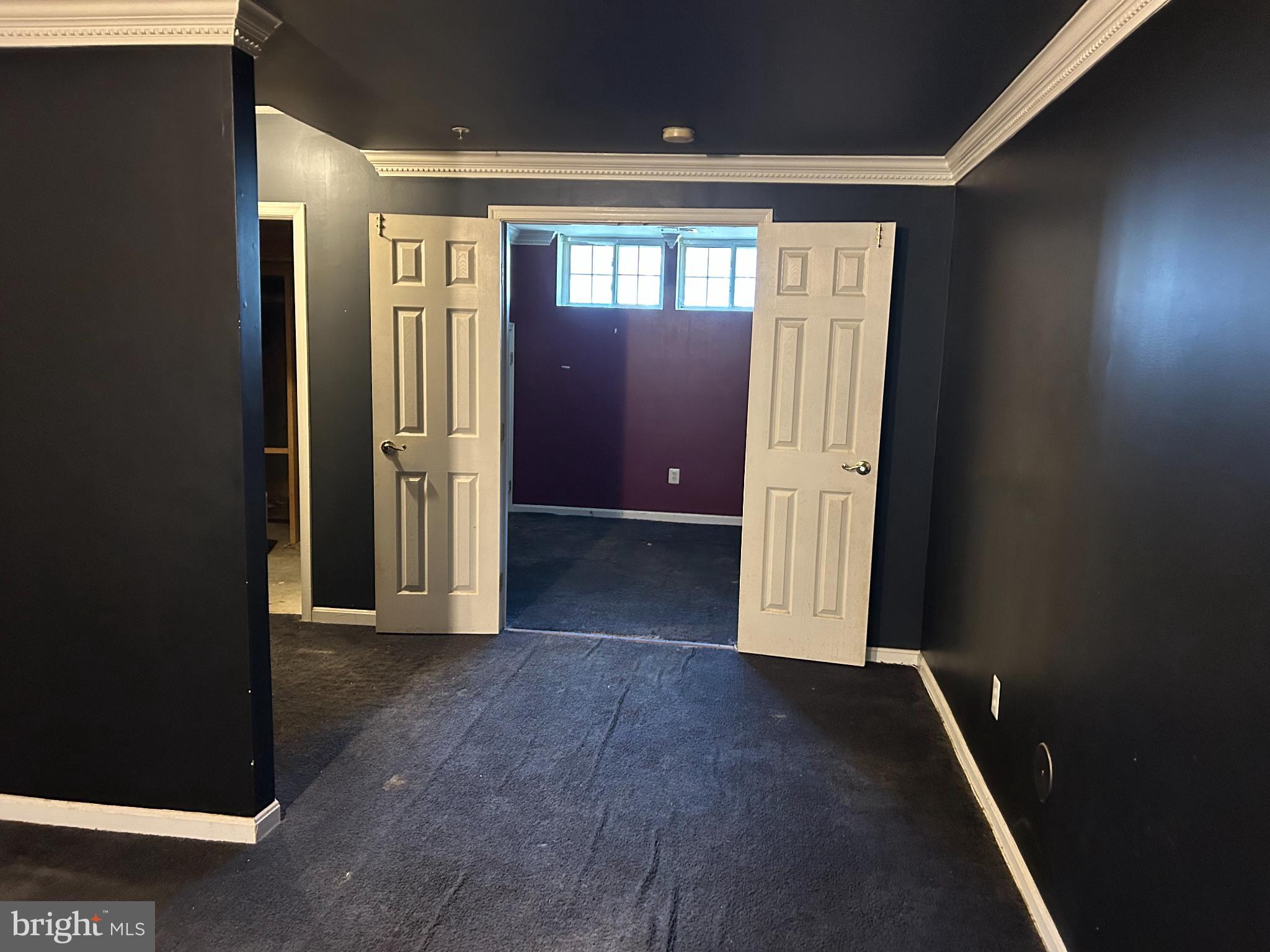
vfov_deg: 53.1
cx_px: 635
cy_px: 476
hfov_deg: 67.3
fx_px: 954
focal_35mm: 26
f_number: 1.5
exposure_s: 1/40
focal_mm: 5.7
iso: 500
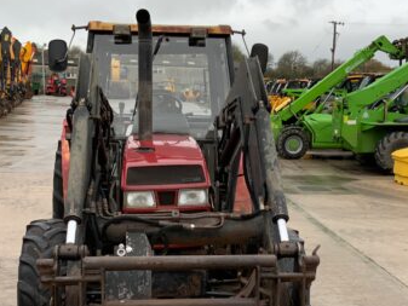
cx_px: 206
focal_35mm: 55
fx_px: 648
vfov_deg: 26.3
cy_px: 218
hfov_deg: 34.9
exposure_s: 1/247
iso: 16
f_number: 1.8
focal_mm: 3
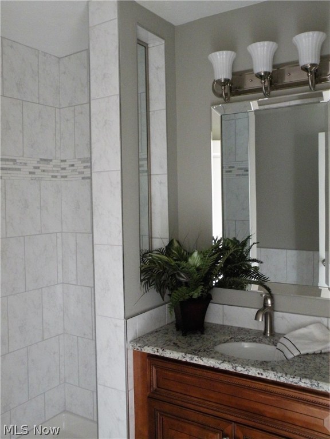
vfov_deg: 55.4
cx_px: 165
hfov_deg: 42.9
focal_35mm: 33
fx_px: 419
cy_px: 220
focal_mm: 5.8
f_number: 3.2
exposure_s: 1/8.9
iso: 400
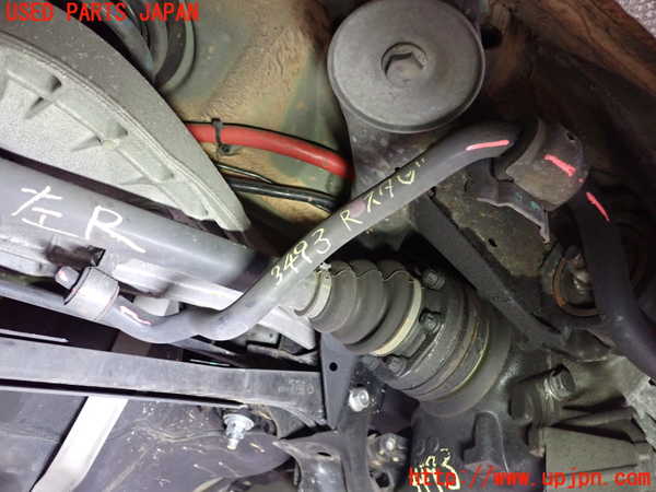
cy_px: 246
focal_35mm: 30
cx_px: 328
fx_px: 569
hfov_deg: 60.0
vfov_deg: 46.8
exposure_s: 1/40
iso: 1000
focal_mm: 5.4
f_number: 2.3
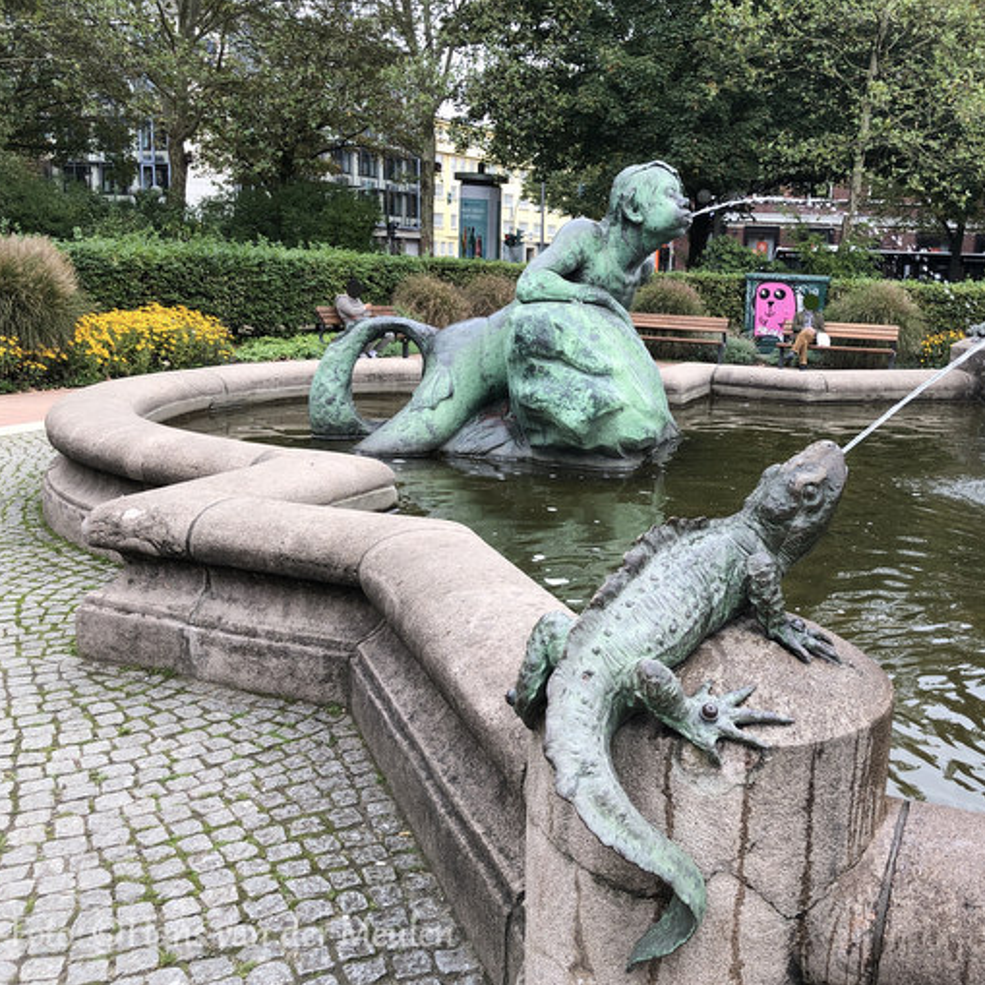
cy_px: 501
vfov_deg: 48.4
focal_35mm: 34
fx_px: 1095
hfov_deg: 47.7
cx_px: 652
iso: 20
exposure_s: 1/197
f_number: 1.8
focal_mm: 3.99
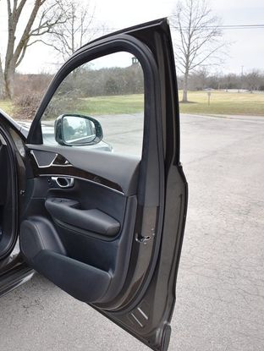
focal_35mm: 40
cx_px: 27
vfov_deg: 46.8
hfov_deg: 34.1
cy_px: 180
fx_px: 406
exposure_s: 1/250
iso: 800
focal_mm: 18
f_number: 3.5
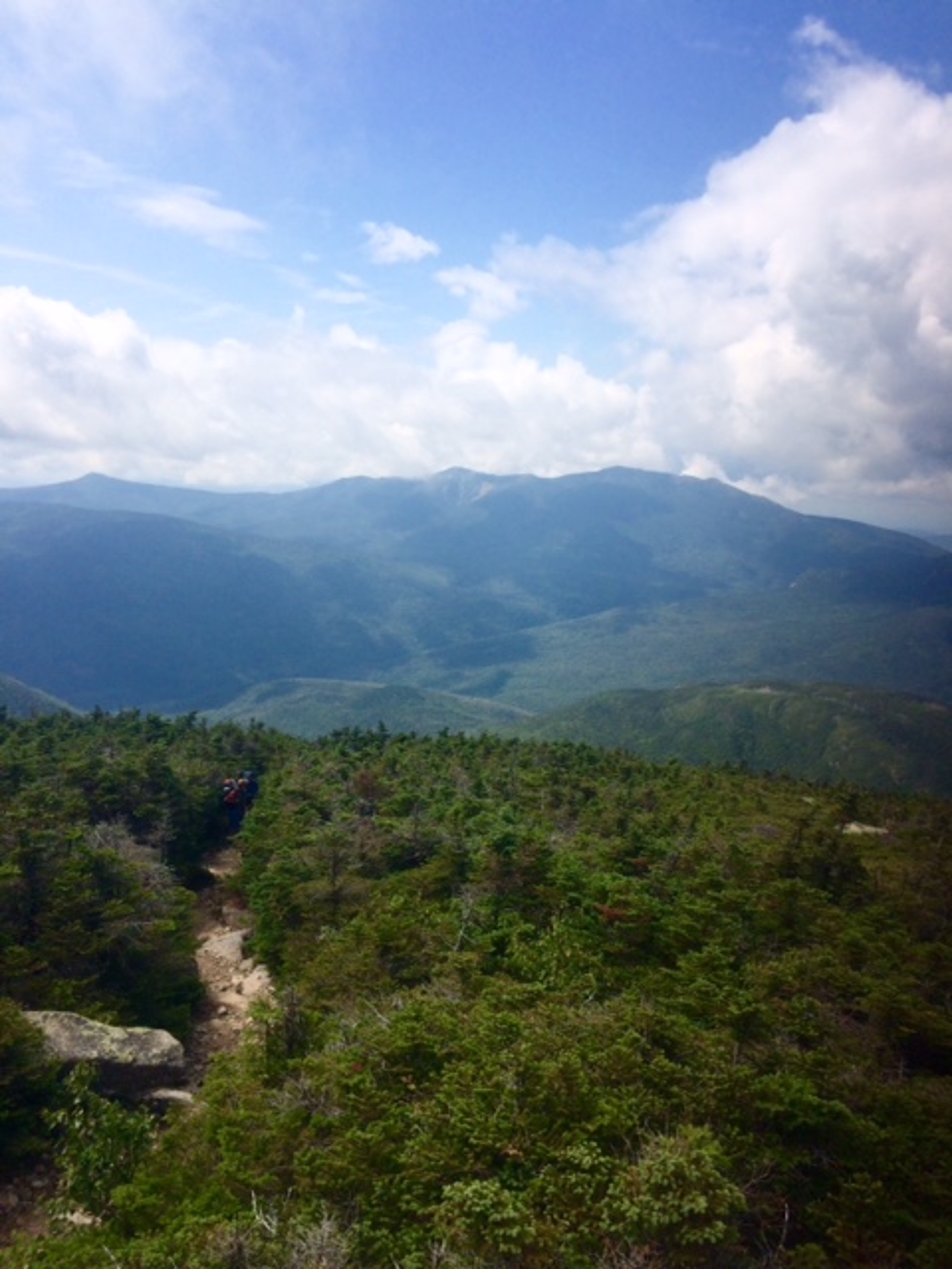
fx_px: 1063
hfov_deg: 48.2
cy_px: 634
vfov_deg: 61.7
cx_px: 476
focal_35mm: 29
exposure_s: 1/2283
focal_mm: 4.15
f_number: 2.2
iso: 32
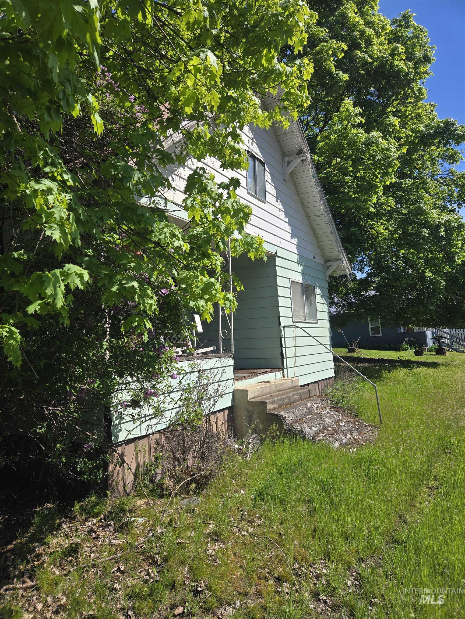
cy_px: 310
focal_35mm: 23
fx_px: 412
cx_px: 232
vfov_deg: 73.9
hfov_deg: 58.9
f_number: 1.8
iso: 25
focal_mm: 5.4
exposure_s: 1/1476
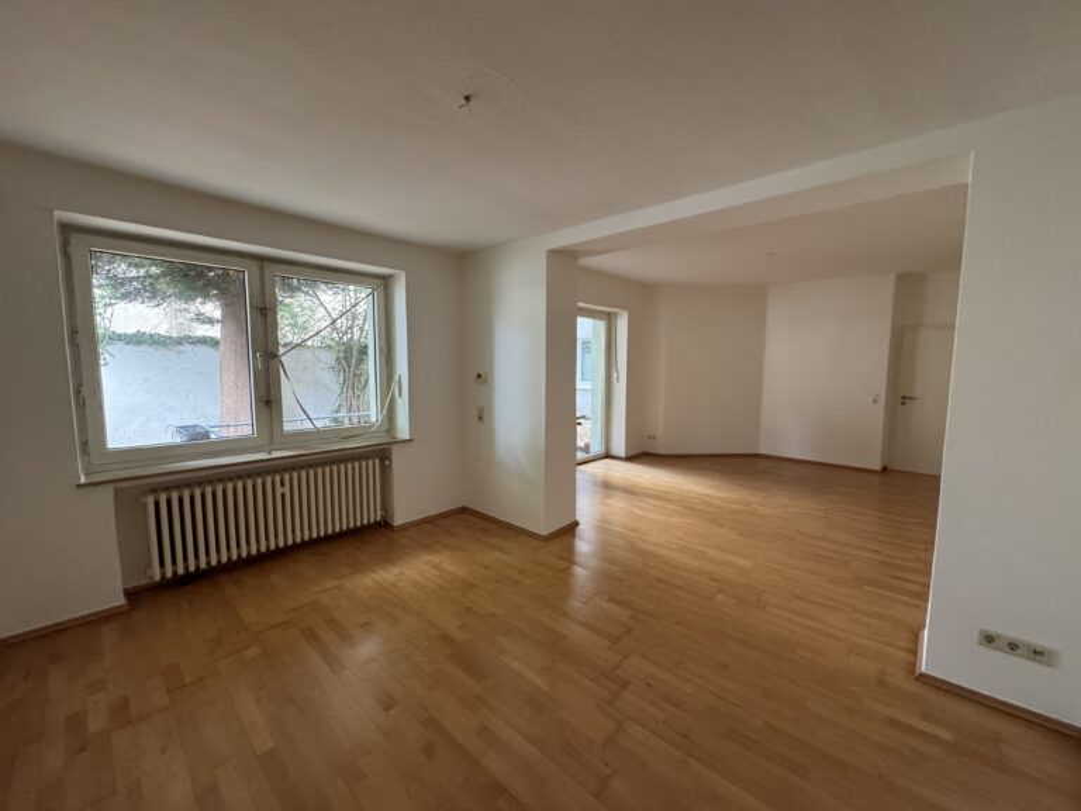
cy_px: 406
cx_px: 540
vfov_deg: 85.7
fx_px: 437
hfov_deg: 102.1
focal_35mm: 14
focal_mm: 2.22
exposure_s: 1/50
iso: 250
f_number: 2.2
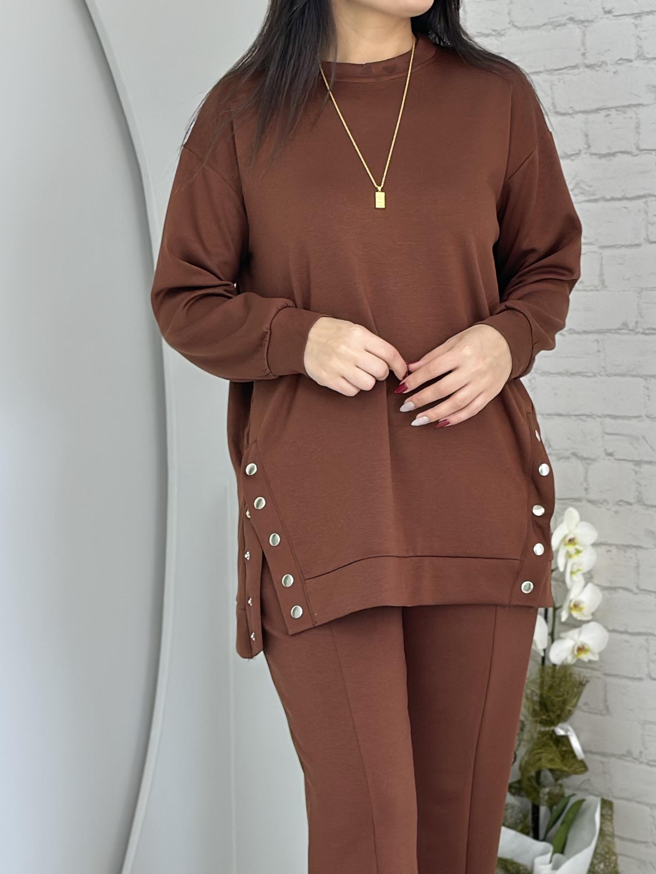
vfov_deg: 22.0
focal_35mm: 89
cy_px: 546
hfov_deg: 16.6
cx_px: 400
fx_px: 2249
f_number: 1.78
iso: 80
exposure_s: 1/100
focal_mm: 6.86
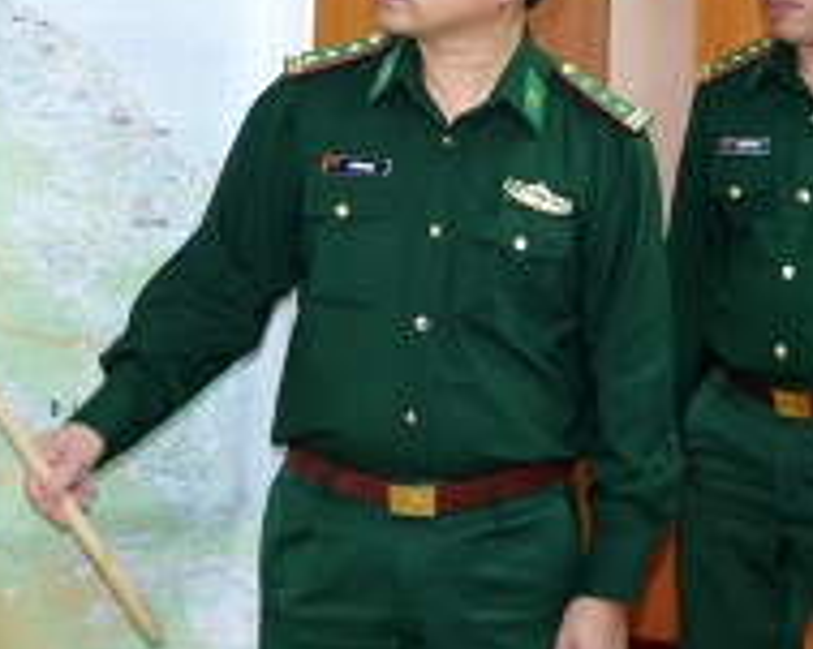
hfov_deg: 16.8
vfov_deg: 13.3
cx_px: 564
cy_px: -47
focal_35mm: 114
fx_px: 2742
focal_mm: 24
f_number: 4
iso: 800
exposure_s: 1/25
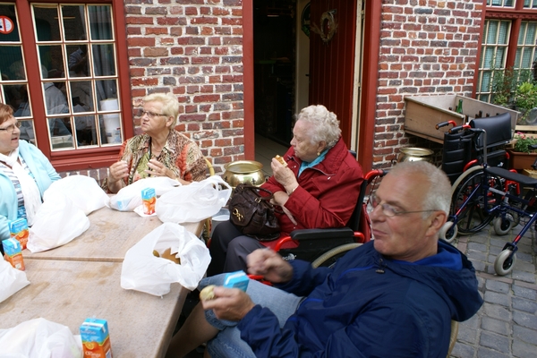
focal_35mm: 27
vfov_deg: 47.9
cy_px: 179
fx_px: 403
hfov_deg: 67.4
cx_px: 268
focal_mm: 18
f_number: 5.6
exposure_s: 1/50
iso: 100
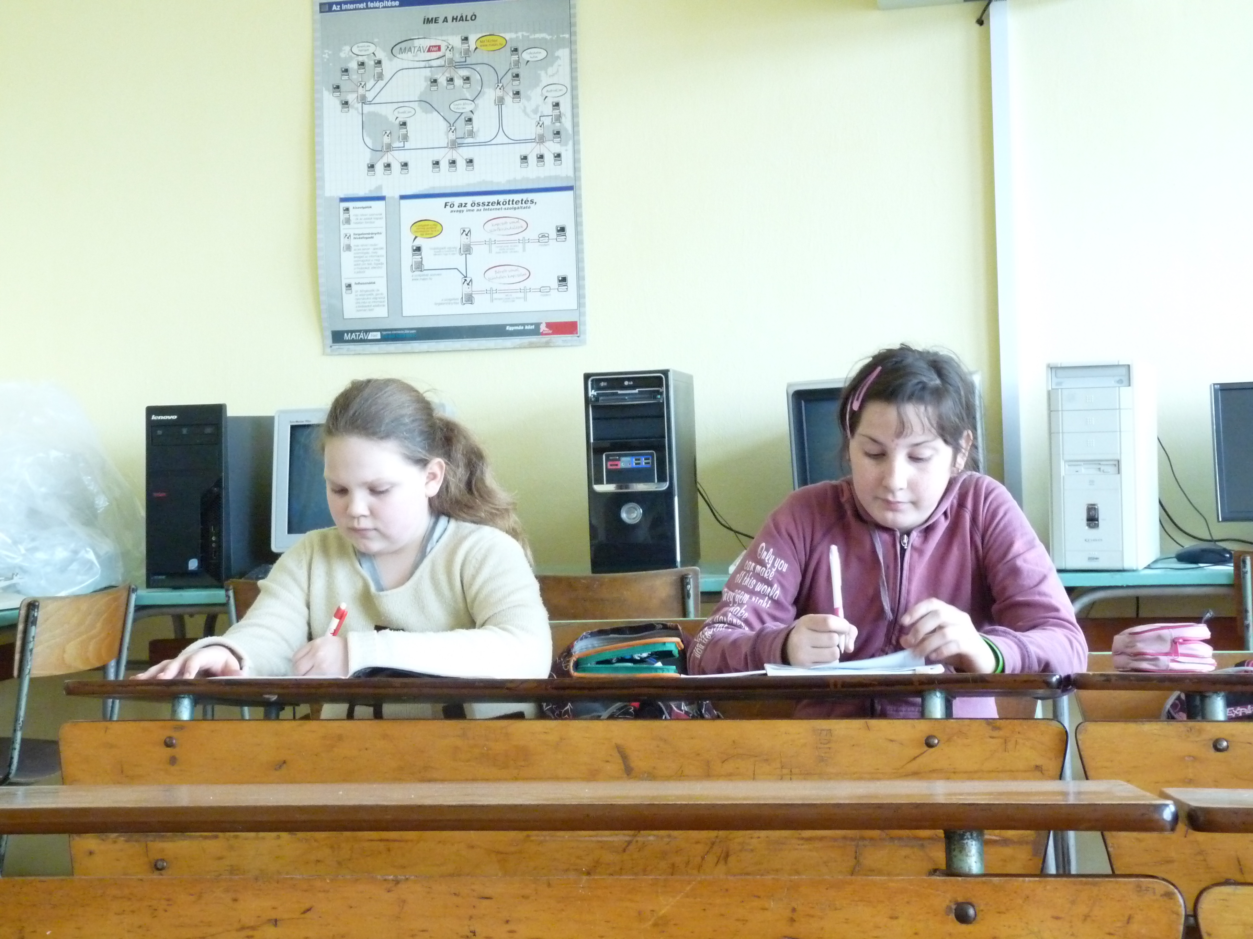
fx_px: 1918
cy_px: 470
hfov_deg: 36.2
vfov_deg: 27.5
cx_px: 626
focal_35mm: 53
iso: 800
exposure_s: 1/15
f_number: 3.2
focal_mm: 9.5
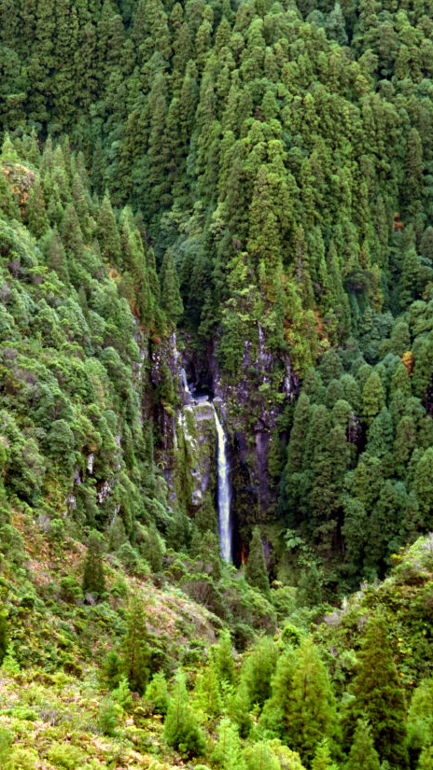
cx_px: 196
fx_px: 4099
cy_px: 385
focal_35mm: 201
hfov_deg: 6.0
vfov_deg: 10.7
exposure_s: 1/100
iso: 200
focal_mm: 85
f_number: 8
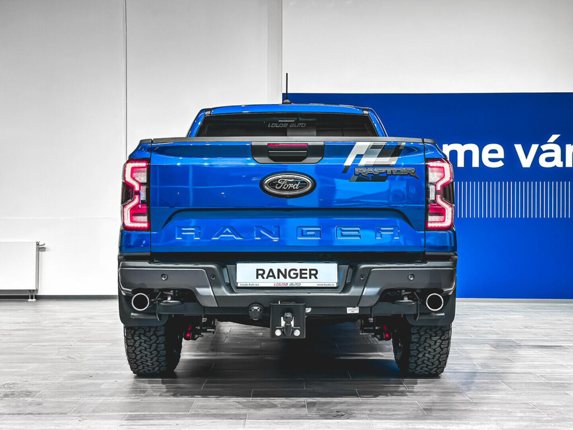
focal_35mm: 48
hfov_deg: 39.7
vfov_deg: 30.3
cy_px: 215
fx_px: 795
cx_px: 286
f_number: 1.8
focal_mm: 6.86
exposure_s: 1/115
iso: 125
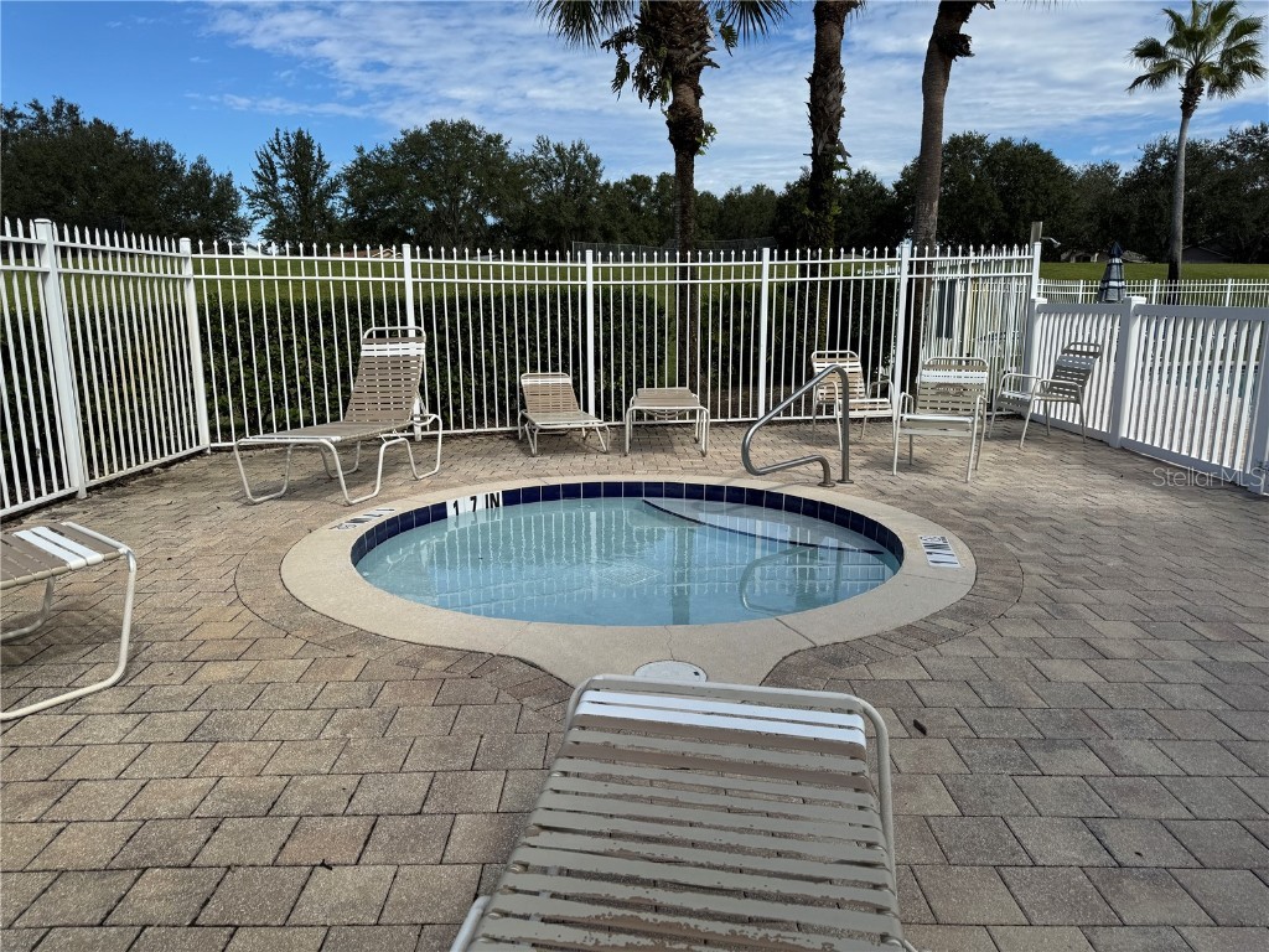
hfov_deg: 71.6
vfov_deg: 56.8
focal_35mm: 24
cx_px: 634
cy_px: 476
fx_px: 880
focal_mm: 6.76
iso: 80
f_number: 1.78
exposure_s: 1/5348
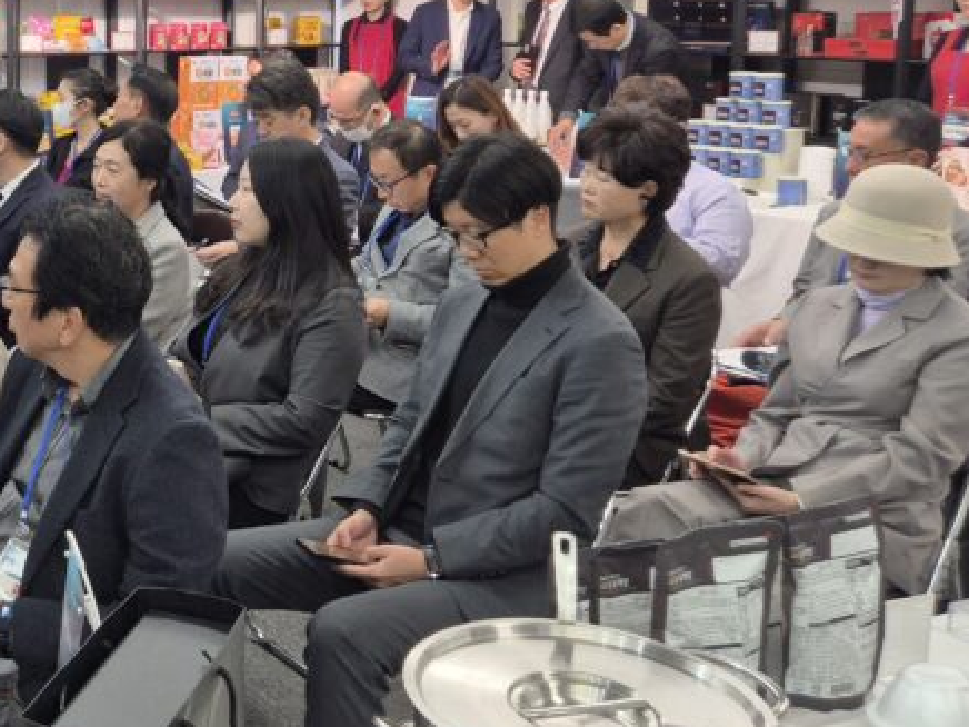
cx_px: -91
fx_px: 1512
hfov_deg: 31.6
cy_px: 182
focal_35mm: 54
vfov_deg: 26.7
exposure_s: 1/100
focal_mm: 5.4
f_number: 1.8
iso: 50
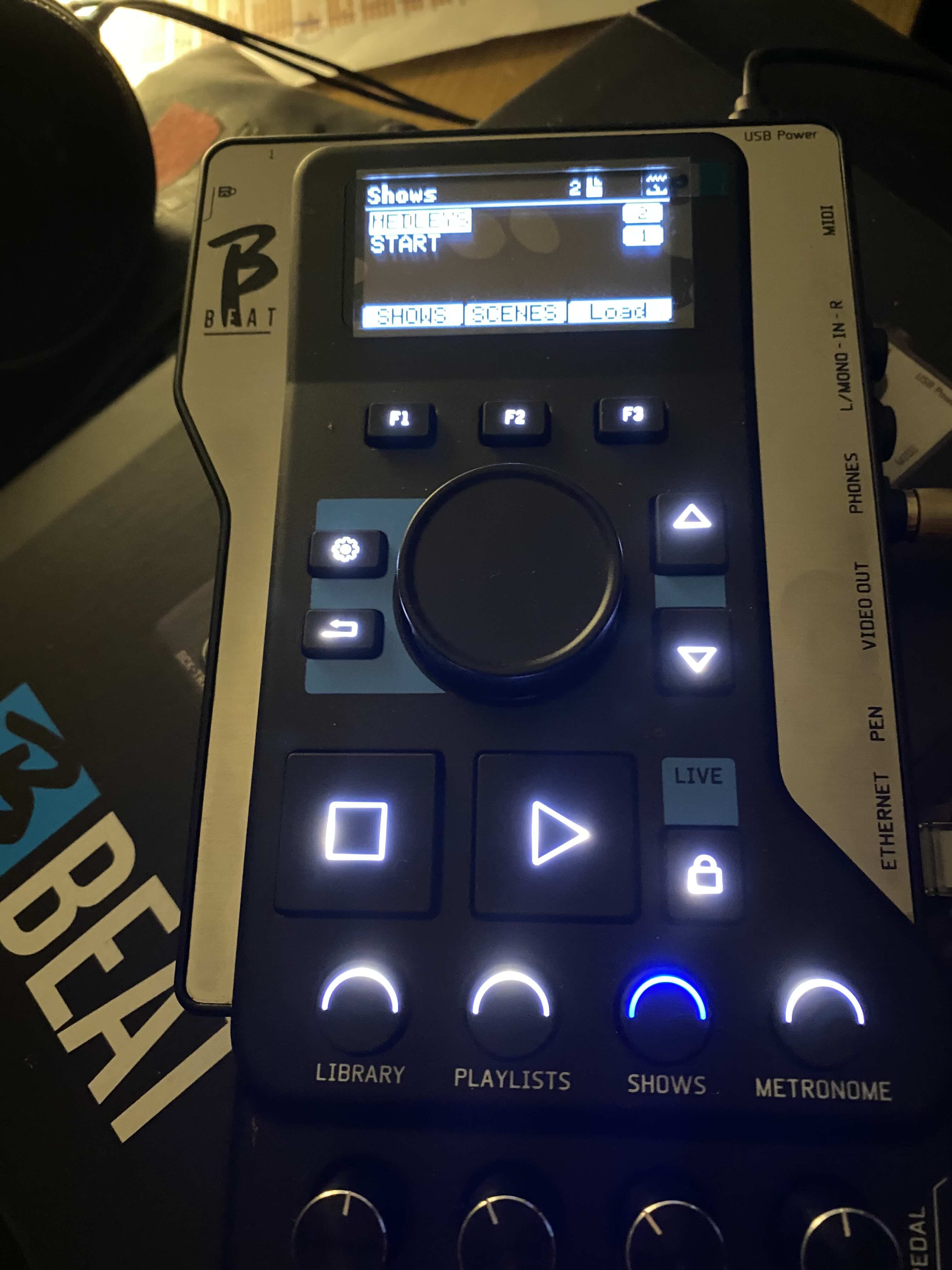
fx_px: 953
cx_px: 476
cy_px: 635
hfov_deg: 53.1
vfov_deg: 67.3
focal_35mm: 26
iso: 1000
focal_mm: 4.25
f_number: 1.8
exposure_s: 1/26
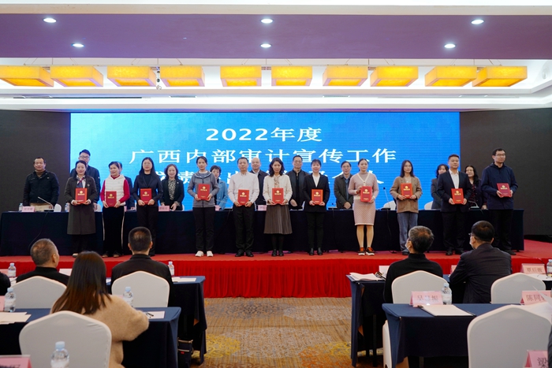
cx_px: 276
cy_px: 184
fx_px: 537
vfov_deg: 37.9
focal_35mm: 35
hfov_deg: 54.4
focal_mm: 35
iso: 320
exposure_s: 1/60
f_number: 4
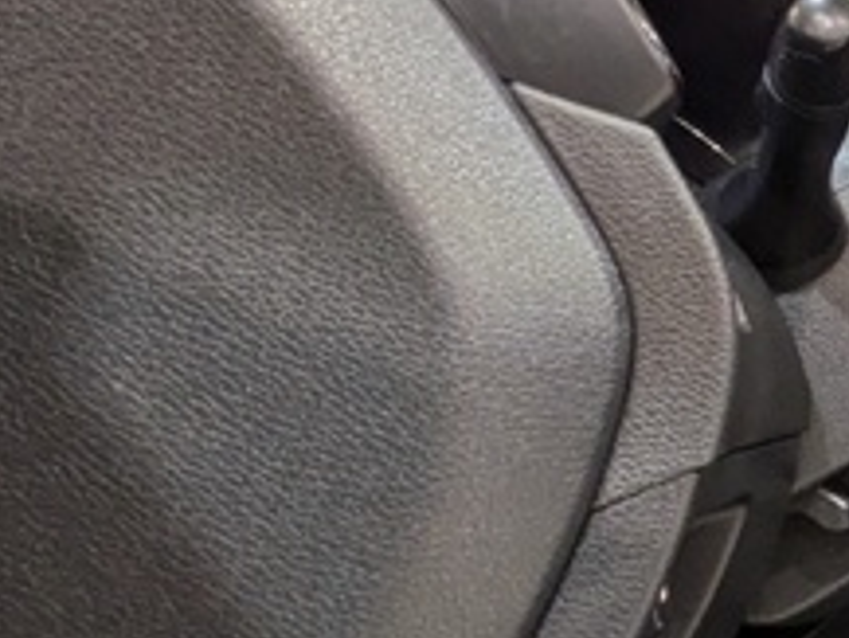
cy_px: 528
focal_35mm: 66
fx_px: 1620
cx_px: 1428
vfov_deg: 21.9
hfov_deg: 21.7
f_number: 2.2
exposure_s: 1/33.3
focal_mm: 1.83
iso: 89
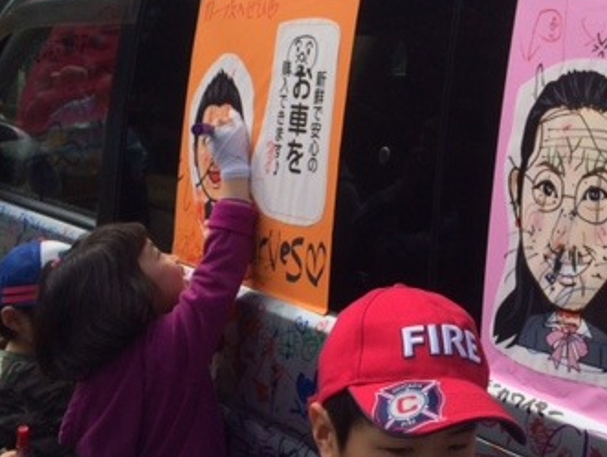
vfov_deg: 25.7
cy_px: 94
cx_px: 545
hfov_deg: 32.6
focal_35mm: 56
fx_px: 983
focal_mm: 4.15
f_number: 2.2
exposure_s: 1/2160
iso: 32
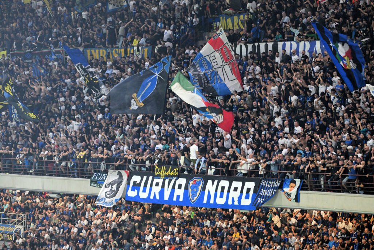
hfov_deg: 11.4
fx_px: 1870
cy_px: 125
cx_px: 187
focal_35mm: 180
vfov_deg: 7.6
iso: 3200
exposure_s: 1/125
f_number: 5.6
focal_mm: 180
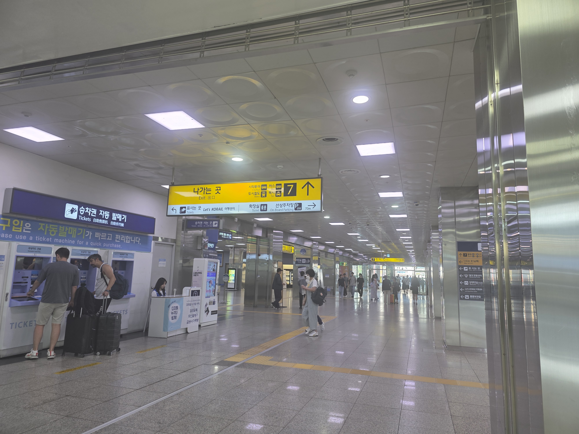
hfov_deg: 73.9
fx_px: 385
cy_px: 217
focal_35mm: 23
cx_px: 290
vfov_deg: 58.9
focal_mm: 6.3
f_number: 1.7
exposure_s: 1/120
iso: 80
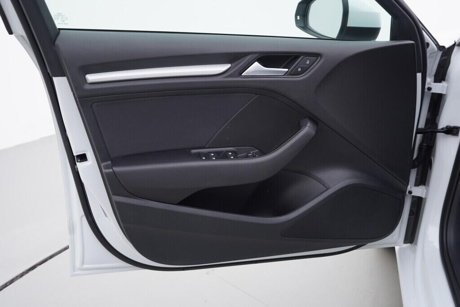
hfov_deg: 53.1
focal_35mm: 36
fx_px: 460
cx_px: 230
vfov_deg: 36.9
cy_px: 154
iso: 125
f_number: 3.2
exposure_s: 1/50
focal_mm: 24
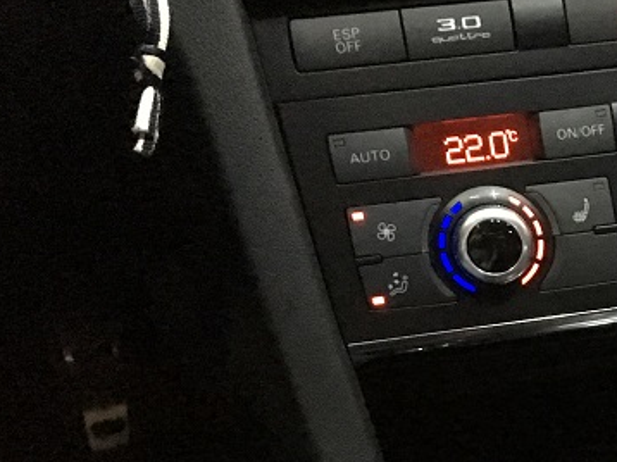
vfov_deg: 17.5
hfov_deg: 21.3
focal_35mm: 83
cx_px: 808
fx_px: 1478
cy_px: 421
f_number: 2.2
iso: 1250
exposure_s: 1/17
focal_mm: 4.15
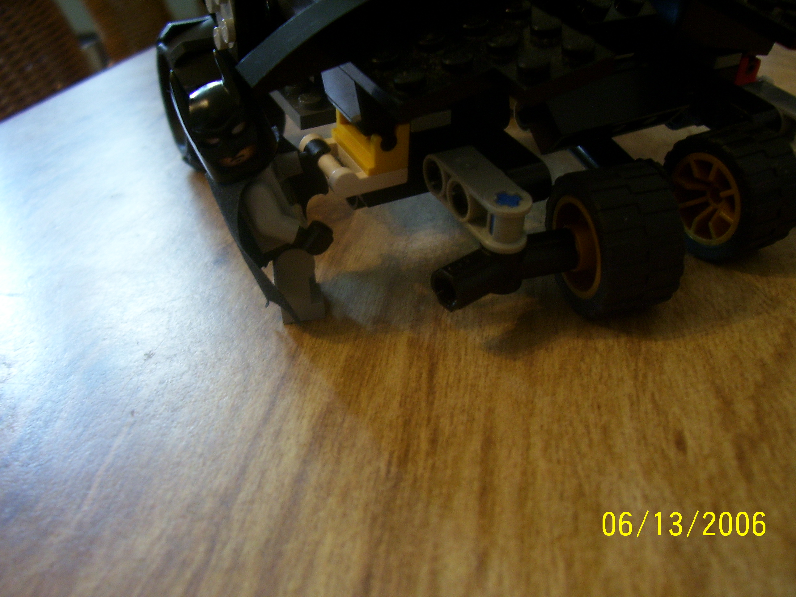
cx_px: 398
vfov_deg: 41.8
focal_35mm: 34
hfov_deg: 54.0
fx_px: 782
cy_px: 298
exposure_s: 1/8
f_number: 2.7
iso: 160
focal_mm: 5.6
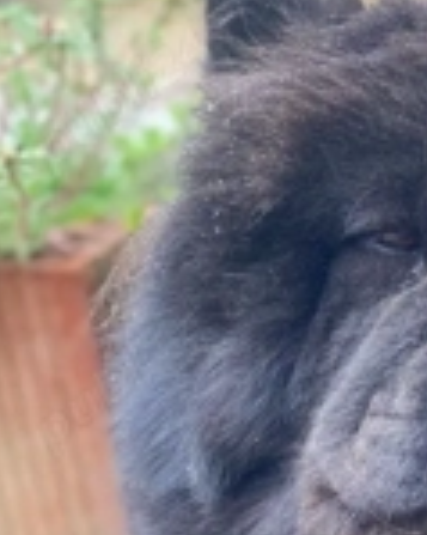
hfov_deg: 21.0
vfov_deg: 27.5
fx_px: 1075
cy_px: 402
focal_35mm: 68
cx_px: 502
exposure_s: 1/85
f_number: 1.8
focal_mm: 4.25
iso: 125
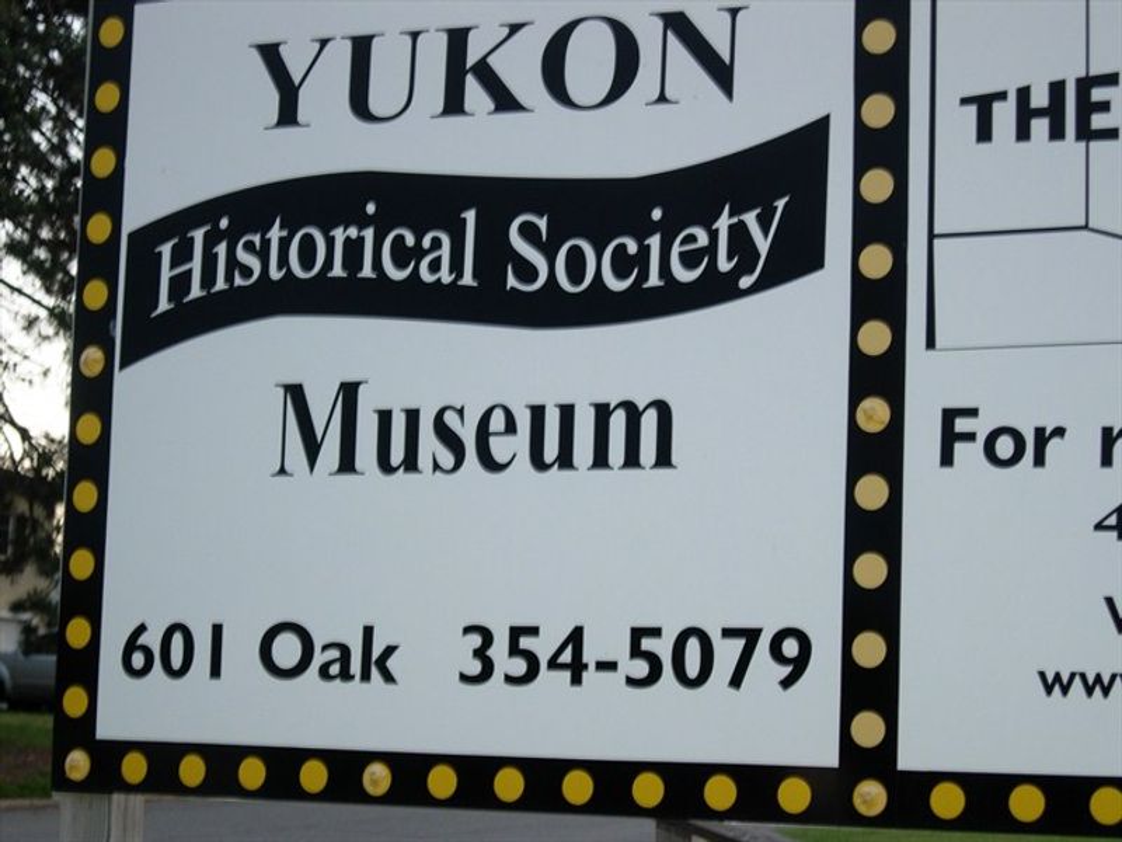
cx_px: 561
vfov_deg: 18.0
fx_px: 2658
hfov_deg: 23.8
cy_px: 421
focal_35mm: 82
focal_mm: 17
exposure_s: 1/10.9
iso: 79
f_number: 4
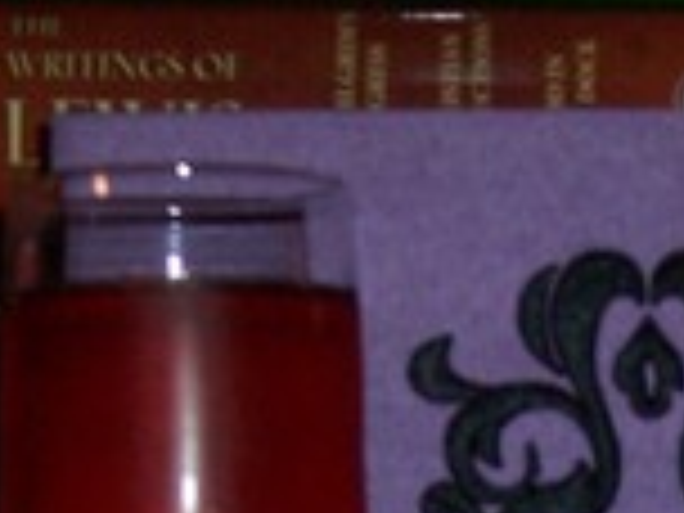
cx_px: 486
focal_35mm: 143
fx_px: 2826
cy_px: 860
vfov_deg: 9.9
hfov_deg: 13.8
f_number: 2.7
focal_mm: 5.6
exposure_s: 1/60
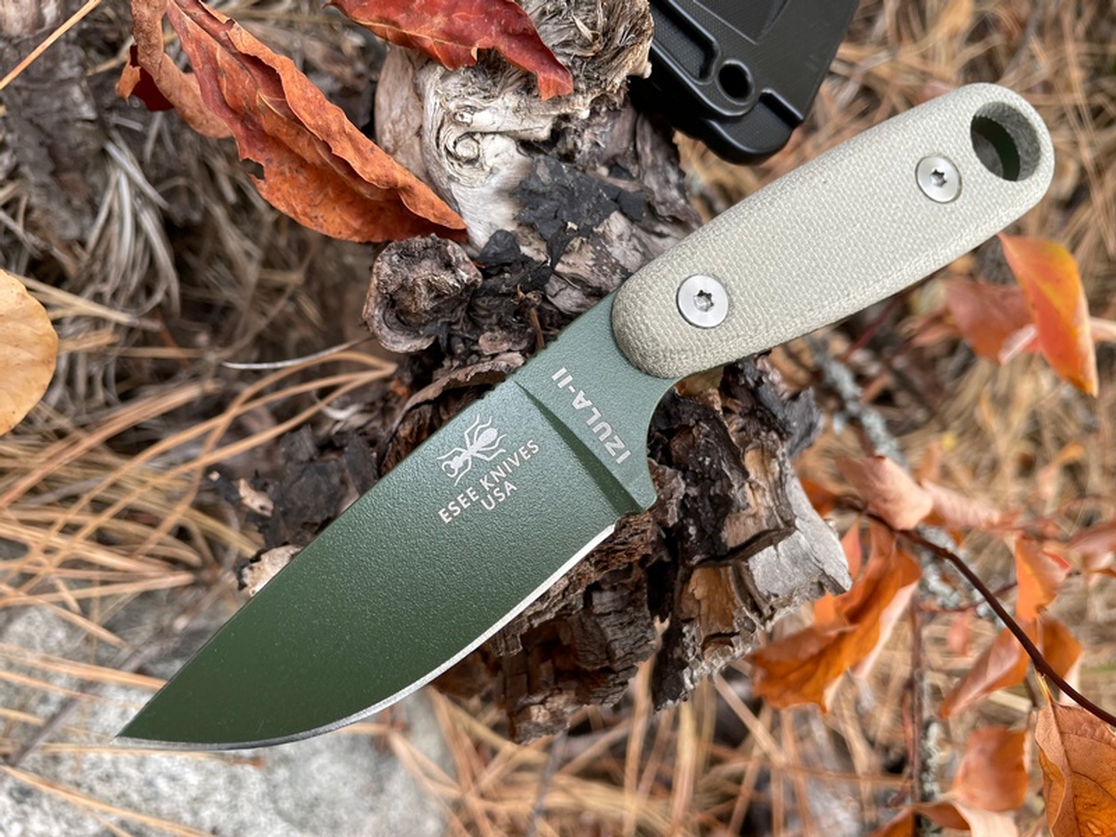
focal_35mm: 26
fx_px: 838
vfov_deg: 53.1
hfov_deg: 67.3
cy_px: 418
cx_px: 558
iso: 64
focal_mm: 4.2
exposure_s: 1/121
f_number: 1.6
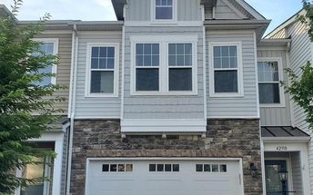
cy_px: 113
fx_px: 341
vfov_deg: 31.9
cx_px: 171
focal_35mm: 40
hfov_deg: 49.2
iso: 50
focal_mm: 4.3
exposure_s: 1/909
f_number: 2.4
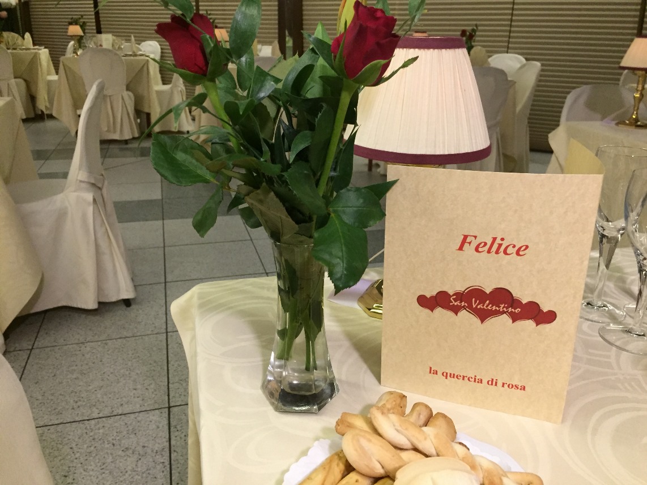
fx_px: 542
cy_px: 242
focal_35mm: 29
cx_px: 324
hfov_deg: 61.6
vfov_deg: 48.2
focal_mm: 4.15
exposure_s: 1/33
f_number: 2.2
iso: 250
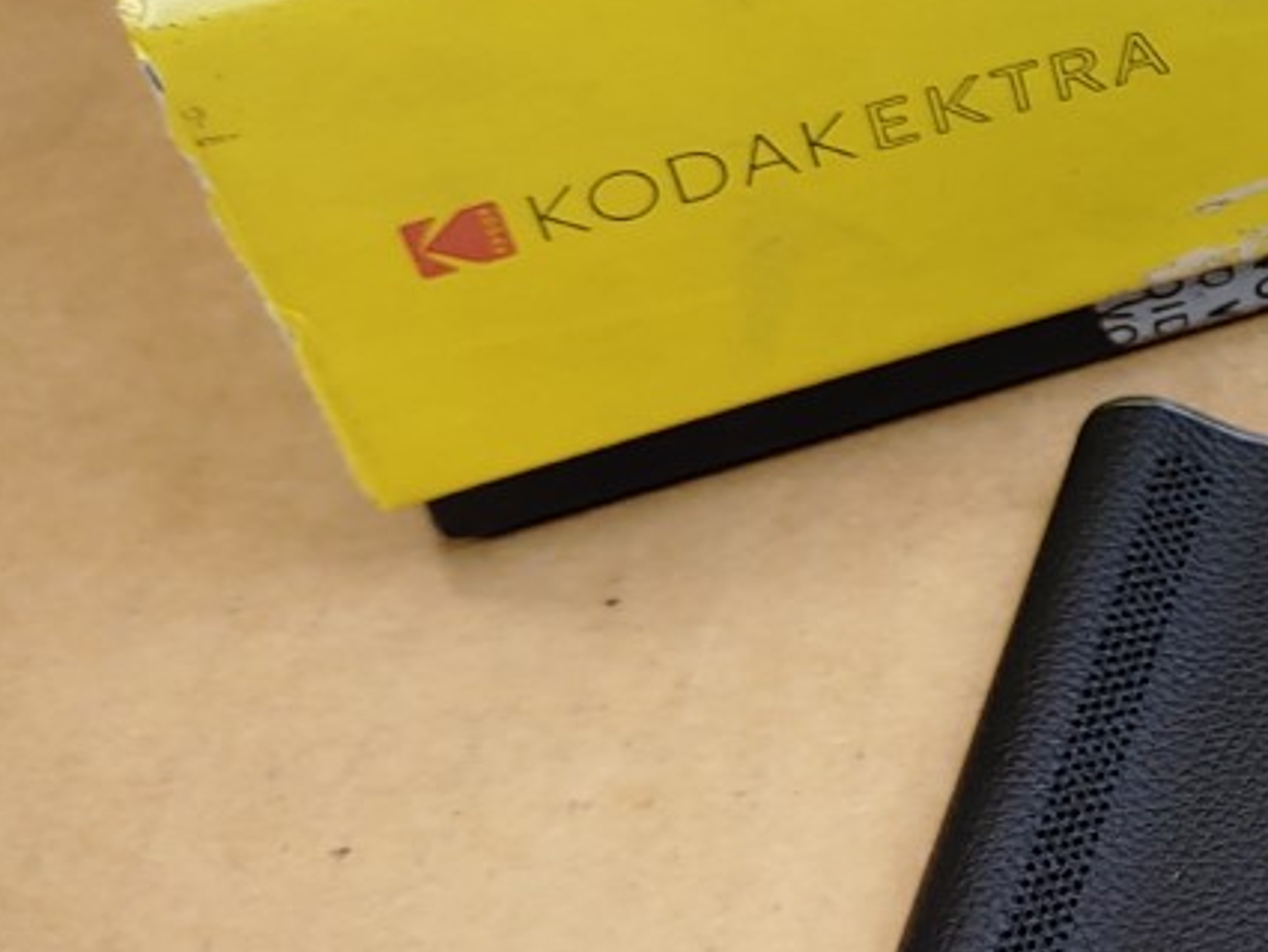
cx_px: 1939
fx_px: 3224
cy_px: 325
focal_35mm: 88
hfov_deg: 19.3
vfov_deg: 16.8
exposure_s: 1/120
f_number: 1.8
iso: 50
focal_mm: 4.36
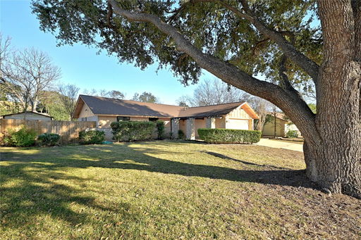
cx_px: 180
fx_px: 140
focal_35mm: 14
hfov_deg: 104.3
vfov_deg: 81.2
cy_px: 120
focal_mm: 14
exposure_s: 1/160
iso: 400
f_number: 10
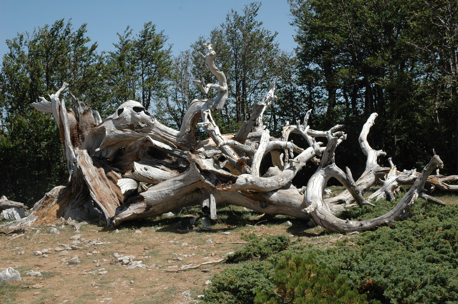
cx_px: 229
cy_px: 152
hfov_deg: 42.4
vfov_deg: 28.9
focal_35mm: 46
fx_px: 591
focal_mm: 31
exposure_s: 1/320
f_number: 9
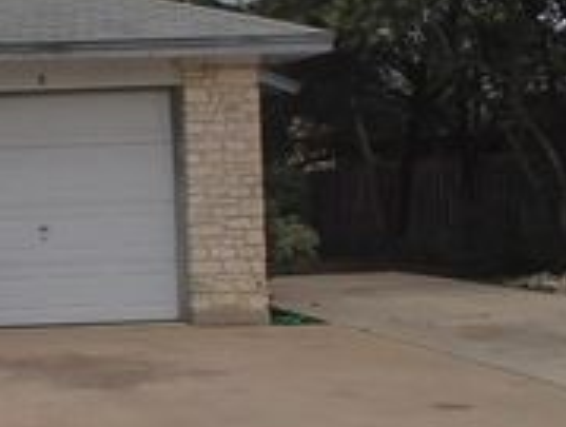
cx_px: -174
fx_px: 1278
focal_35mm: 78
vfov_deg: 18.9
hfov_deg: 22.3
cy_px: 160
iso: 100
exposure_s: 1/200
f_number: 11
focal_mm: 5
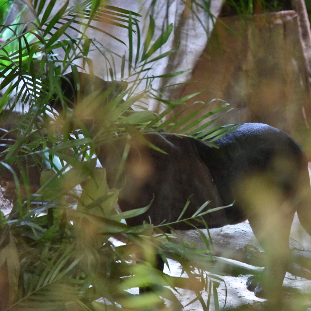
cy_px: 155
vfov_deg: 11.3
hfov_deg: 11.3
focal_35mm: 154
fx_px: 1565
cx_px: 224
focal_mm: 120
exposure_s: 1/250
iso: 12800
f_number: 4
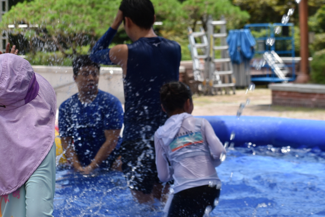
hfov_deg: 17.1
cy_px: 108
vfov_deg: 11.4
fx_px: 1084
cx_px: 162
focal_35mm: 120
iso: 250
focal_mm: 80
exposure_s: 1/250
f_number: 8
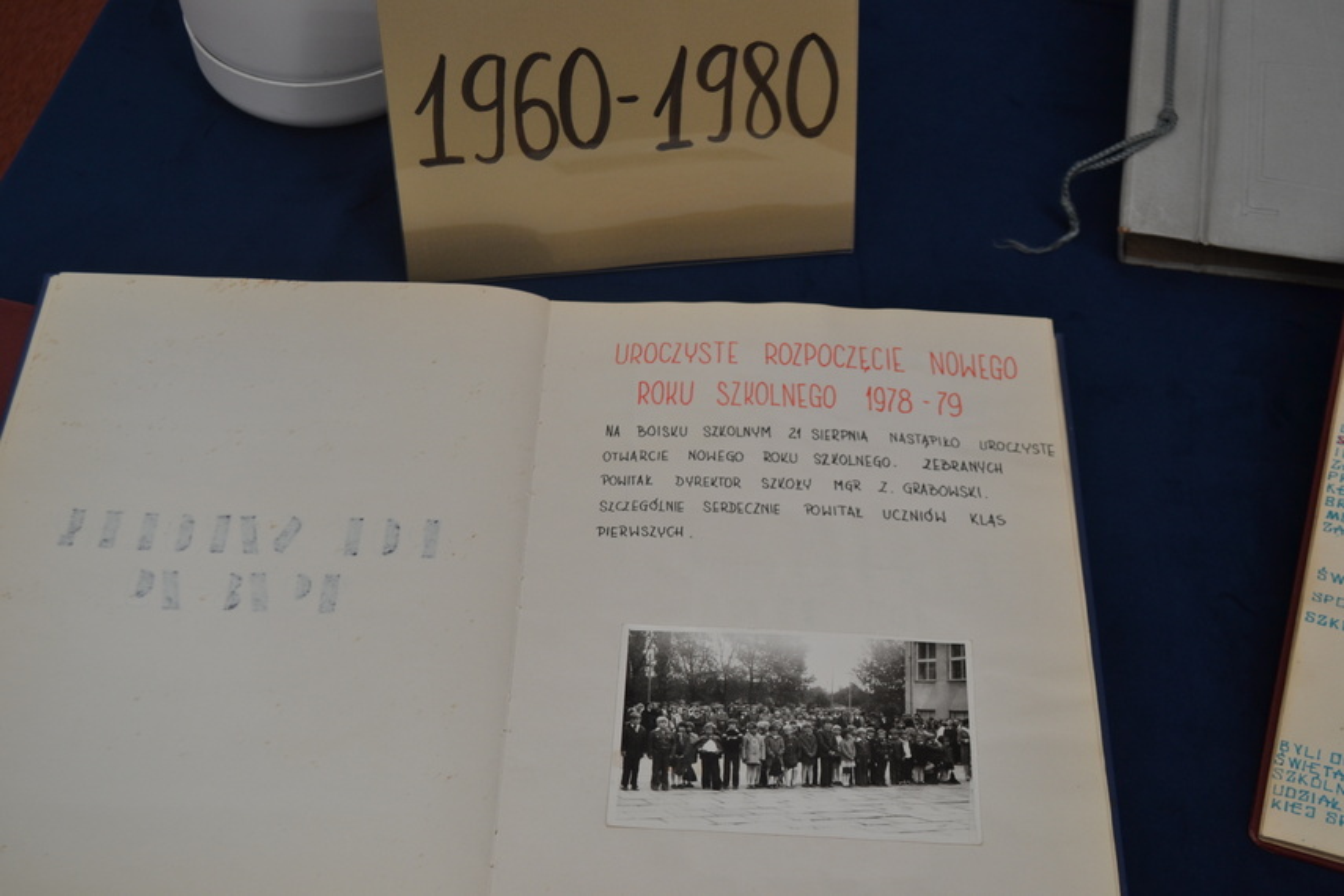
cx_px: 672
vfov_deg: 25.8
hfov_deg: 37.9
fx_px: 1960
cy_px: 448
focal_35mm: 52
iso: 400
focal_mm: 35
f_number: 5
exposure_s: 1/100
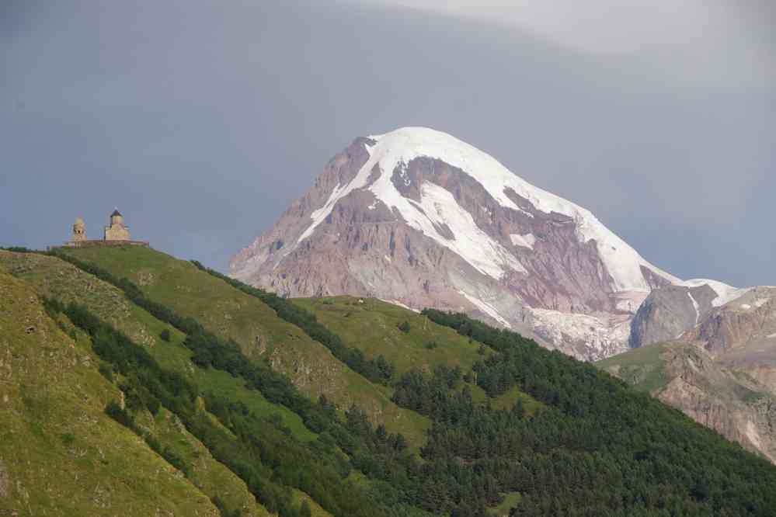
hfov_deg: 13.7
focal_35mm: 150
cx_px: 388
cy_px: 258
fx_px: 3233
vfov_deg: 9.1
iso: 200
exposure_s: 1/125
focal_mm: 100
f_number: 10
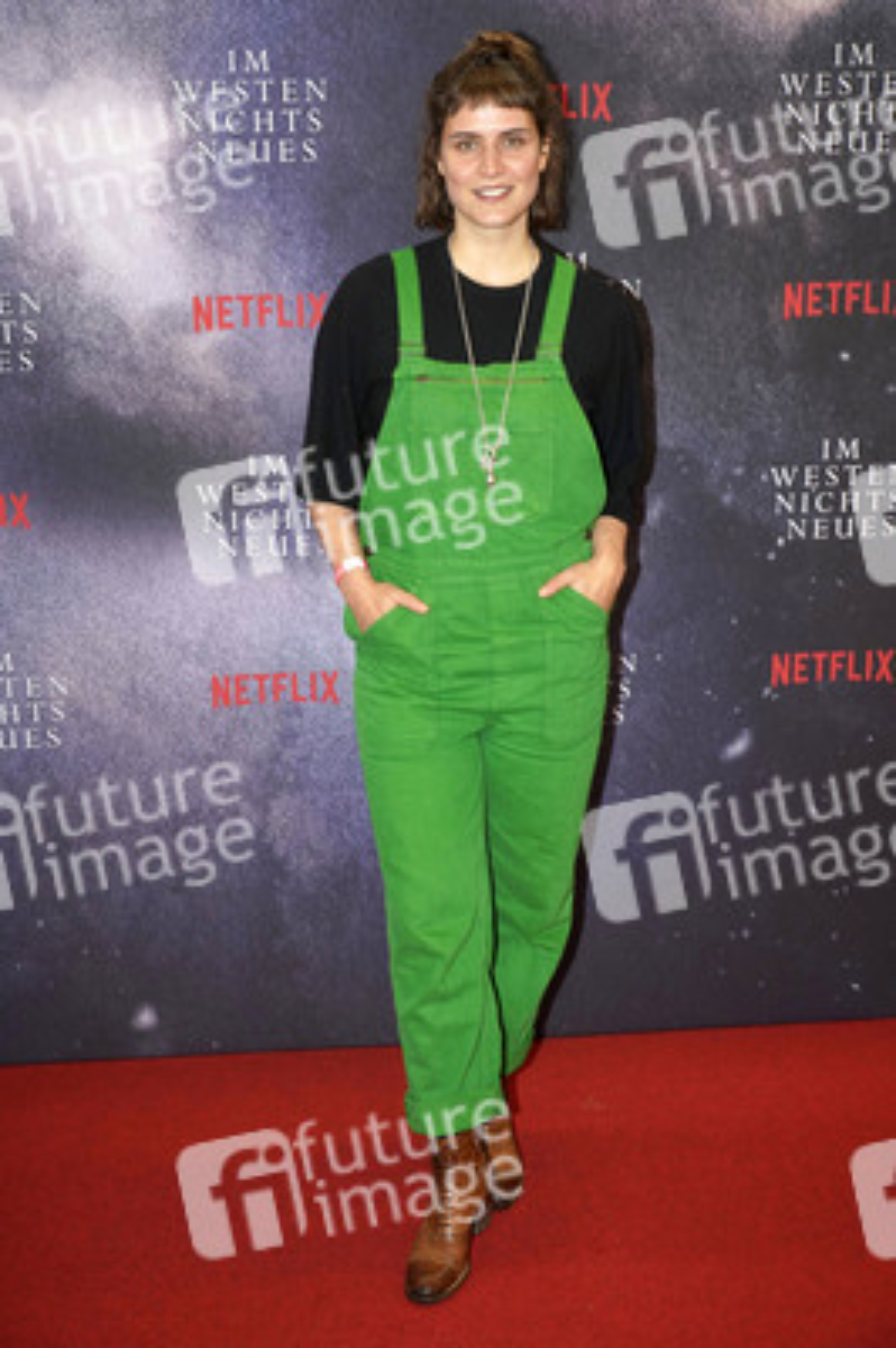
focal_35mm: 47
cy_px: 674
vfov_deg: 41.9
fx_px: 1758
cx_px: 448
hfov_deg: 28.6
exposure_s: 1/200
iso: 640
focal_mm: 47
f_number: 5.6
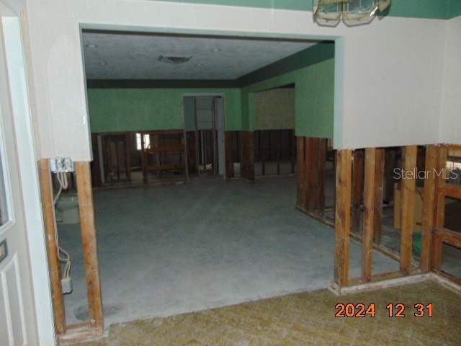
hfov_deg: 69.4
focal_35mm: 25
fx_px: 333
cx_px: 230
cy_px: 173
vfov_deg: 54.9
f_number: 3
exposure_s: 1/30
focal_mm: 4.5
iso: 200
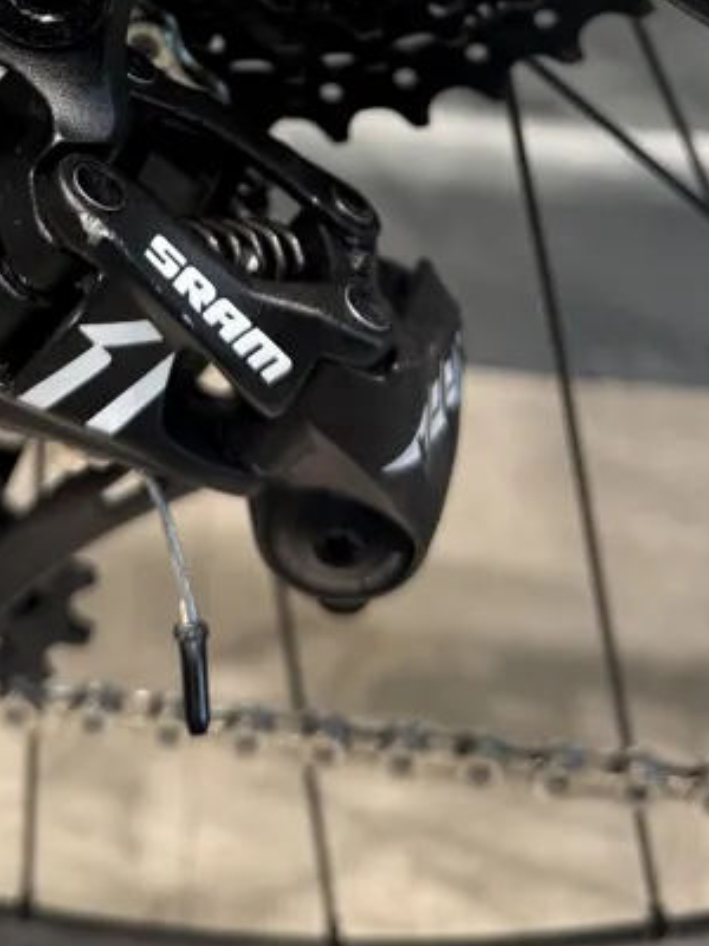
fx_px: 1748
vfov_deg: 26.7
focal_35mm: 64
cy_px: -206
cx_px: 203
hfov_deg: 22.8
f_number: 1.78
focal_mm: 6.76
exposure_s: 1/50
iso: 125
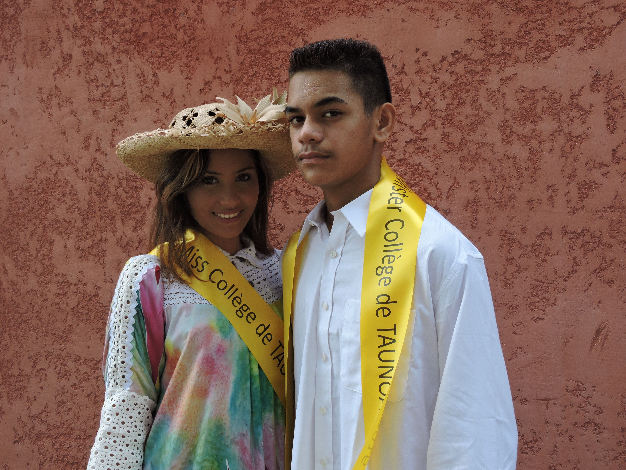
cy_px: 235
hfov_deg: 42.1
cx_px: 313
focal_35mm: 45
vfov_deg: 32.2
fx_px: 814
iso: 100
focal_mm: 8.1
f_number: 4
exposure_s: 1/200
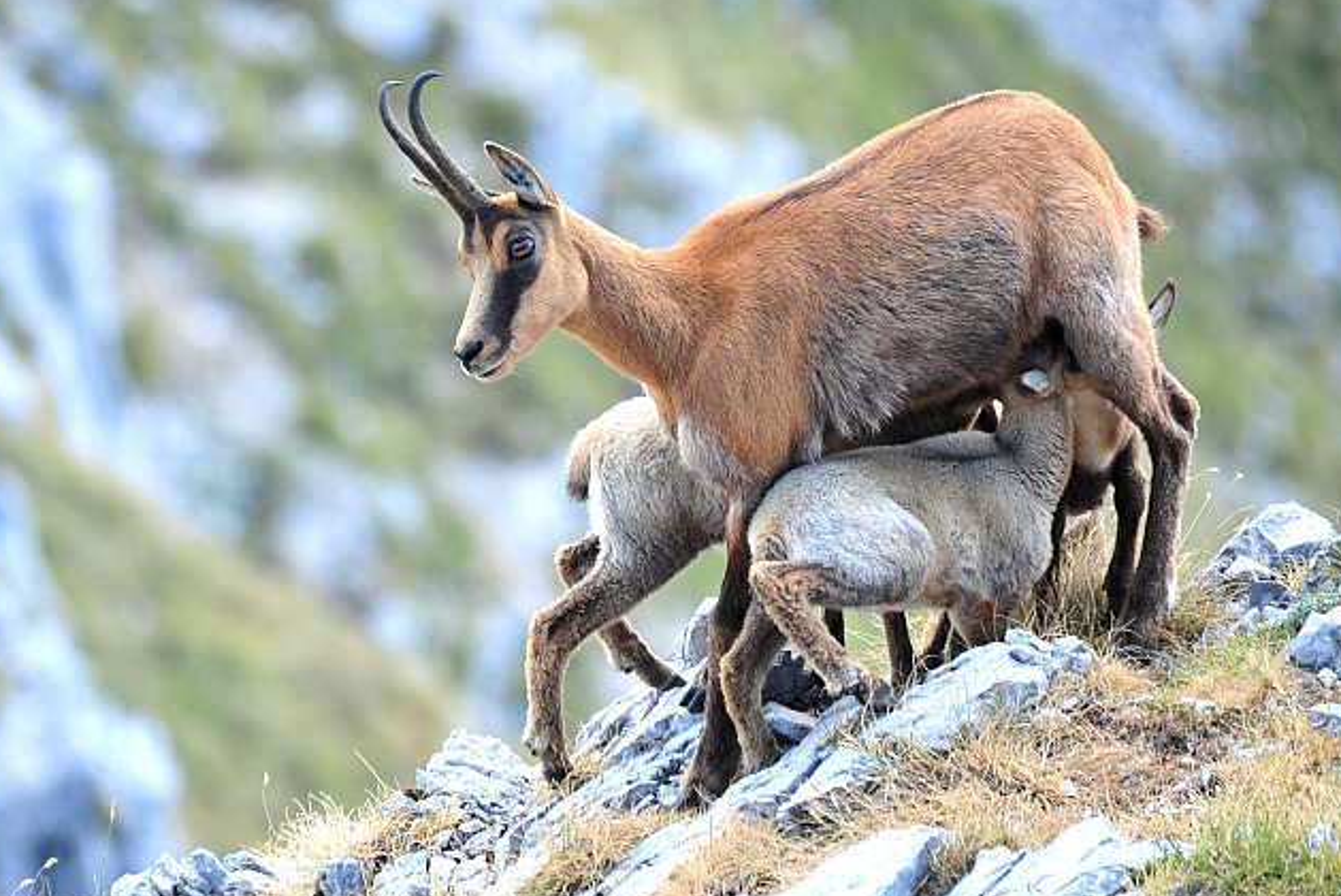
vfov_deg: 2.2
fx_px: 23738
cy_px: 389
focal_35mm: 637
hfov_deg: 3.2
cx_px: 655
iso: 800
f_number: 8
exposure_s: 1/250
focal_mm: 500
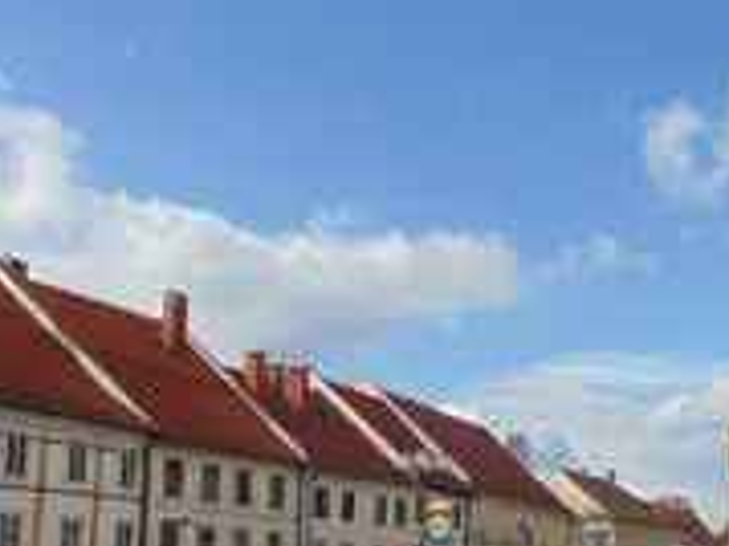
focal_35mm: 56
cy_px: 440
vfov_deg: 25.6
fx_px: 1179
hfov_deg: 30.6
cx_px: 810
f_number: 7.7
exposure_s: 1/250
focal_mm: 4.5
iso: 80
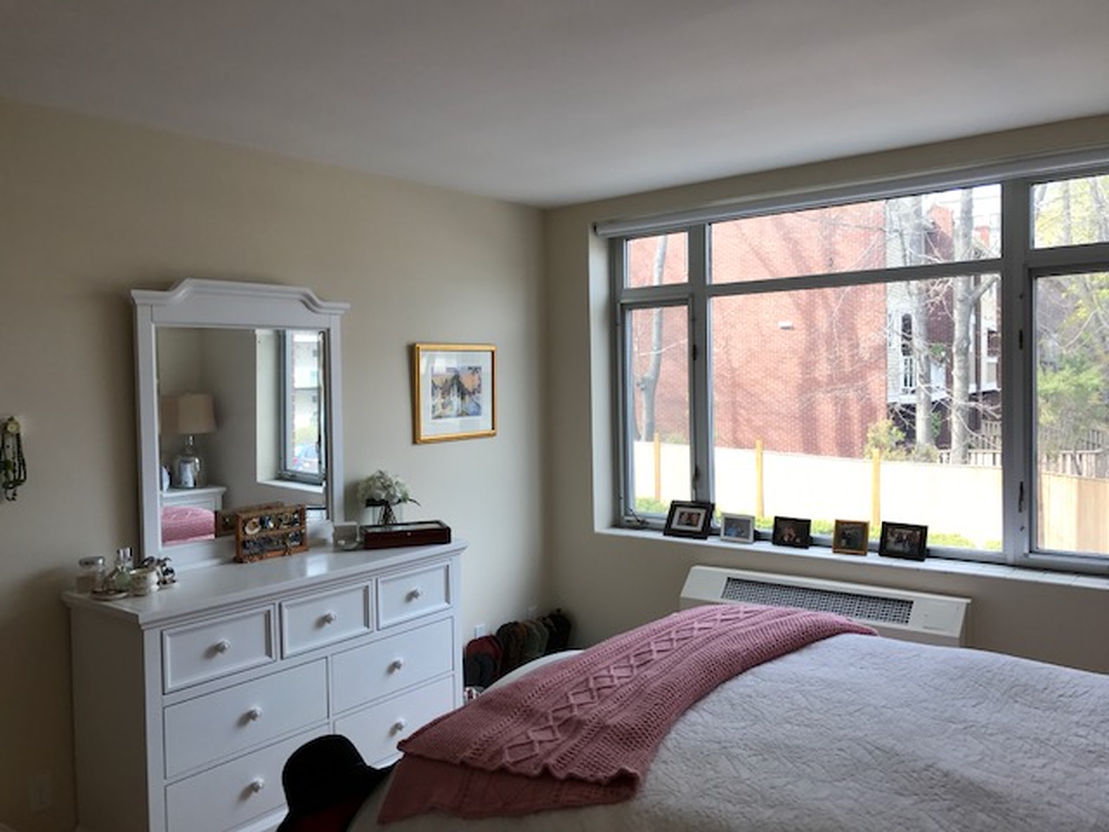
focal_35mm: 28
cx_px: 554
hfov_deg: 63.4
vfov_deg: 49.7
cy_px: 416
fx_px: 897
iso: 20
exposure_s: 1/120
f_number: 1.8
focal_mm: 3.99
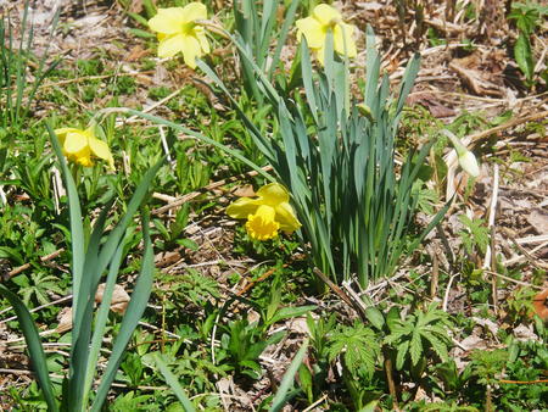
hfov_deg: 11.0
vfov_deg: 8.3
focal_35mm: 180
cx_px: 274
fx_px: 2851
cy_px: 206
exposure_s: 1/640
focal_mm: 90
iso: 200
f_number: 7.1
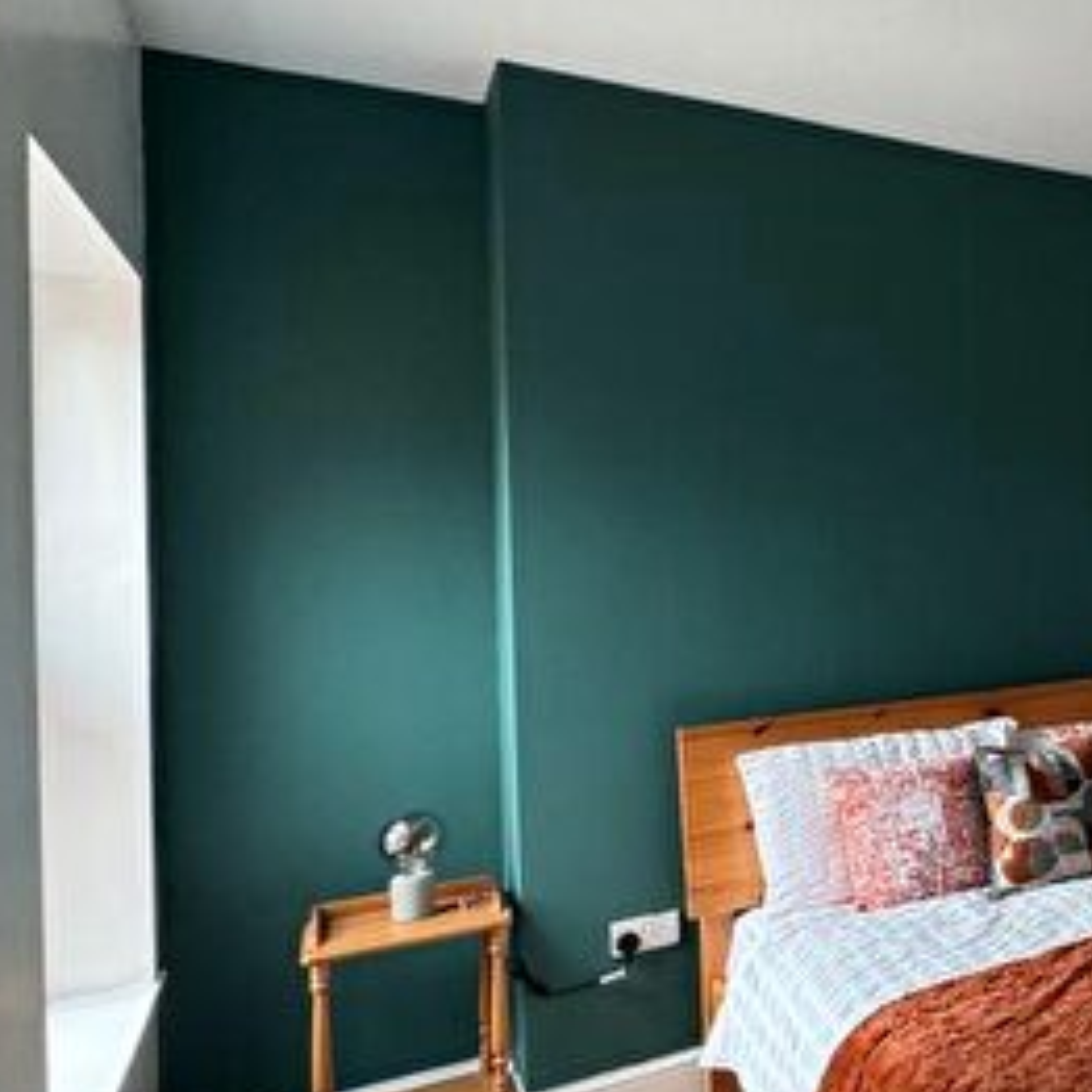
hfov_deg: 36.8
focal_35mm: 33
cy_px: 511
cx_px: 1338
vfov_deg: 49.7
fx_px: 1178
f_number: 2.2
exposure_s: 1/100
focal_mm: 2.22
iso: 160
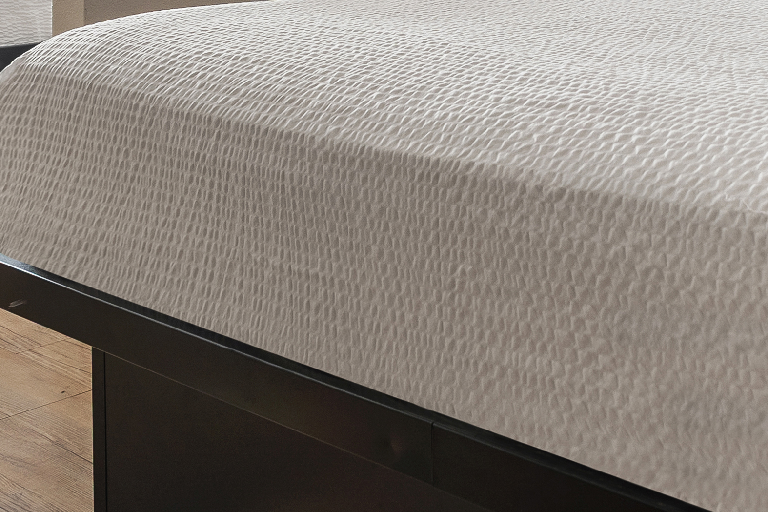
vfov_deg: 20.9
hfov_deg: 30.5
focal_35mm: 61
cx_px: 770
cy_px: -87
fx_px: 1301
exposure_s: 1/1.67
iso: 100
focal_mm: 16
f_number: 5.6
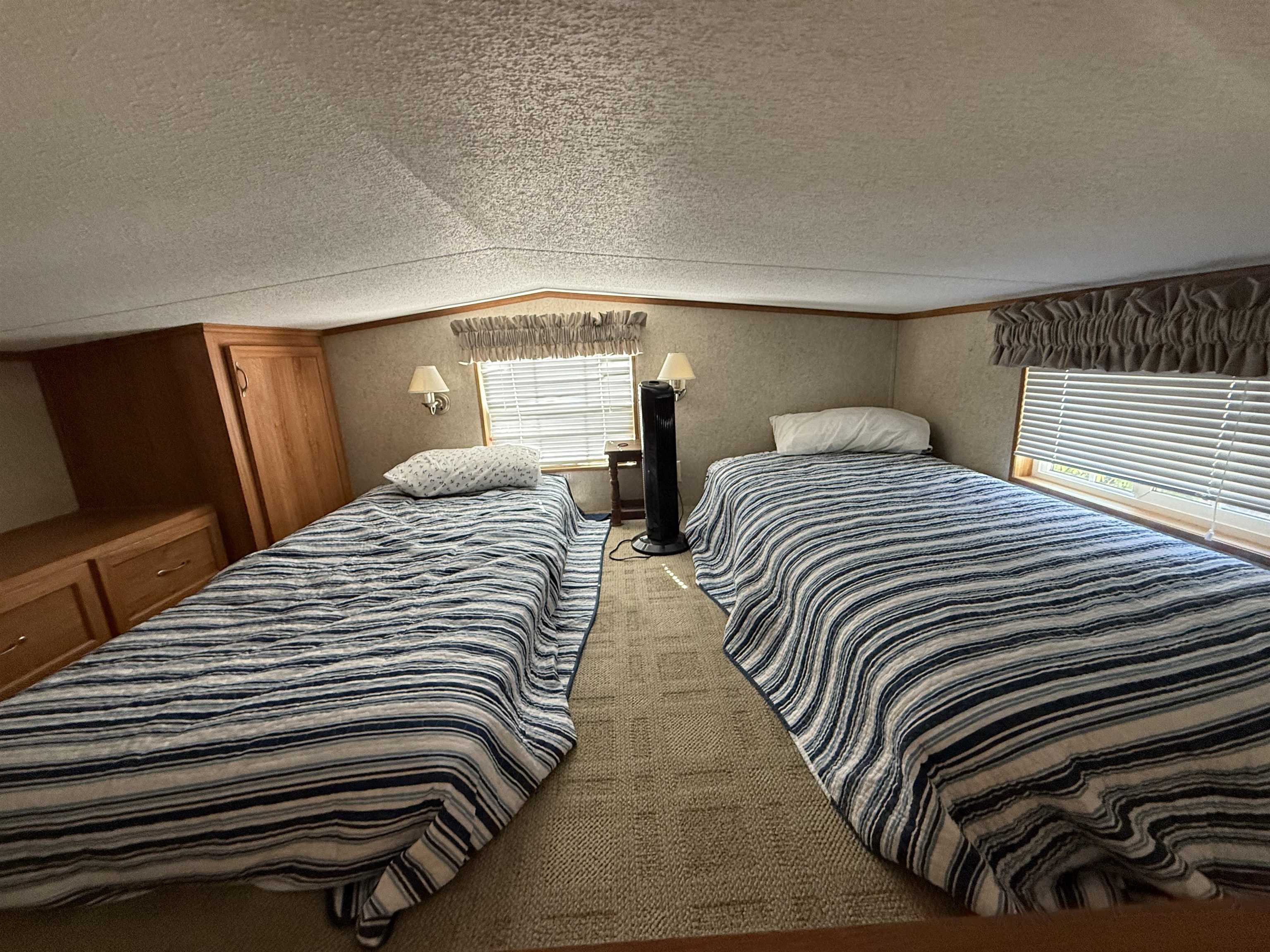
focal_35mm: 14
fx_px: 514
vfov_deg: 85.7
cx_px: 635
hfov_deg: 102.1
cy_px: 476
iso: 320
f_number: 2.2
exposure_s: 1/67
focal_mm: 2.22
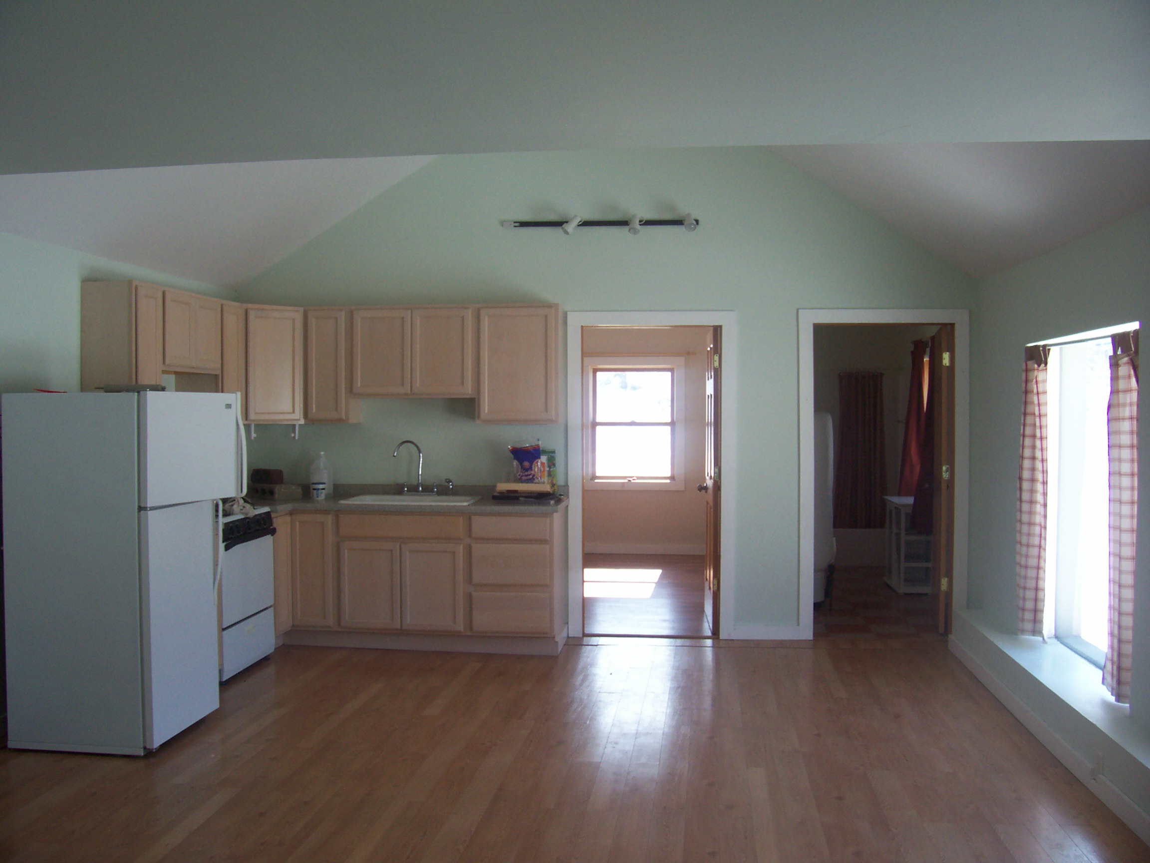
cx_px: 575
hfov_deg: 54.0
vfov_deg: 41.8
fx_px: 1130
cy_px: 432
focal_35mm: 34
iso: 80
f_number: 2.7
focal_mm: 5.6
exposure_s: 1/164
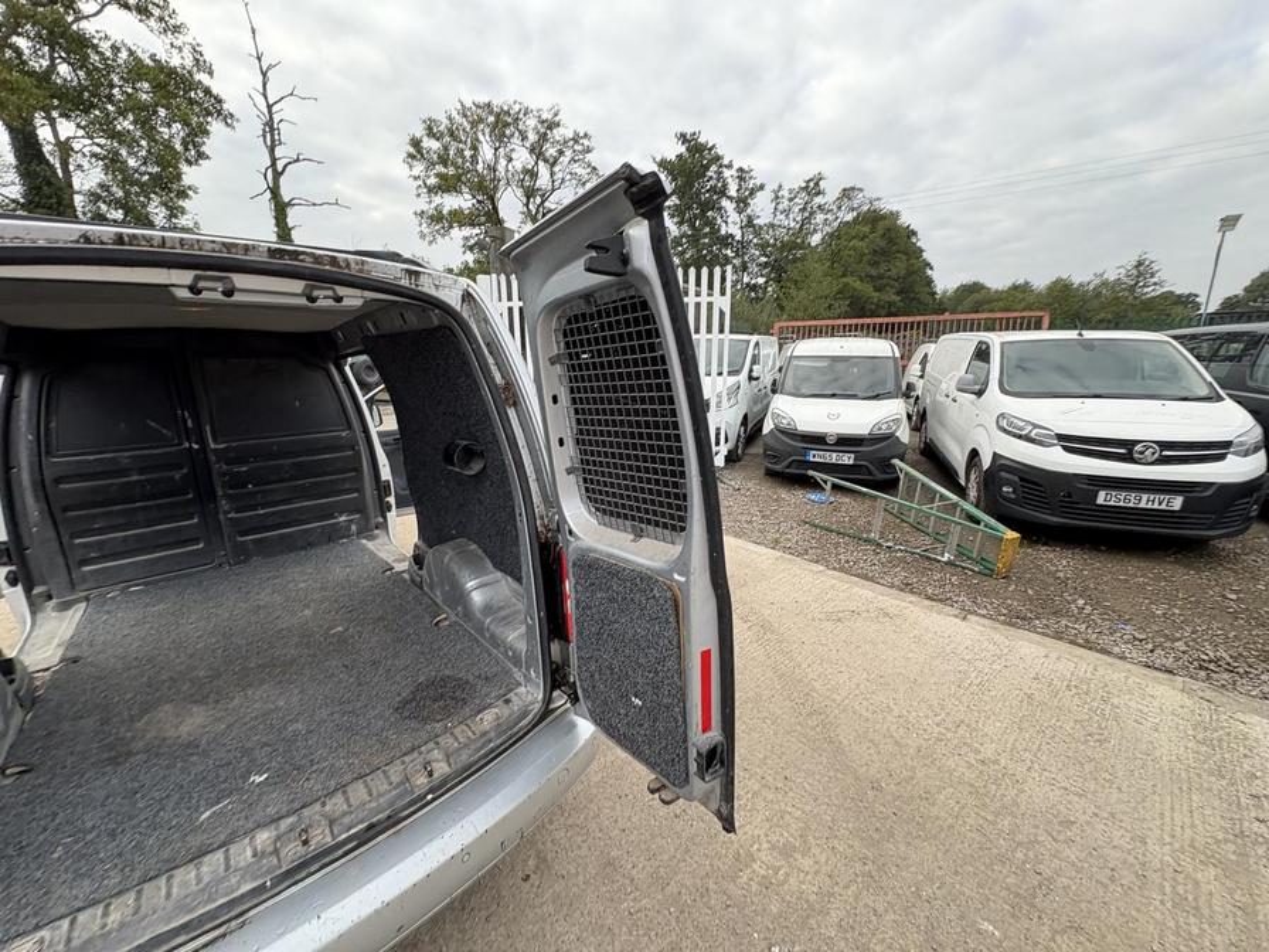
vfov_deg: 85.7
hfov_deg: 102.1
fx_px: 513
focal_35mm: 14
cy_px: 476
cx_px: 634
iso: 40
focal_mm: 2.22
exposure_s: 1/116
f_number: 2.2
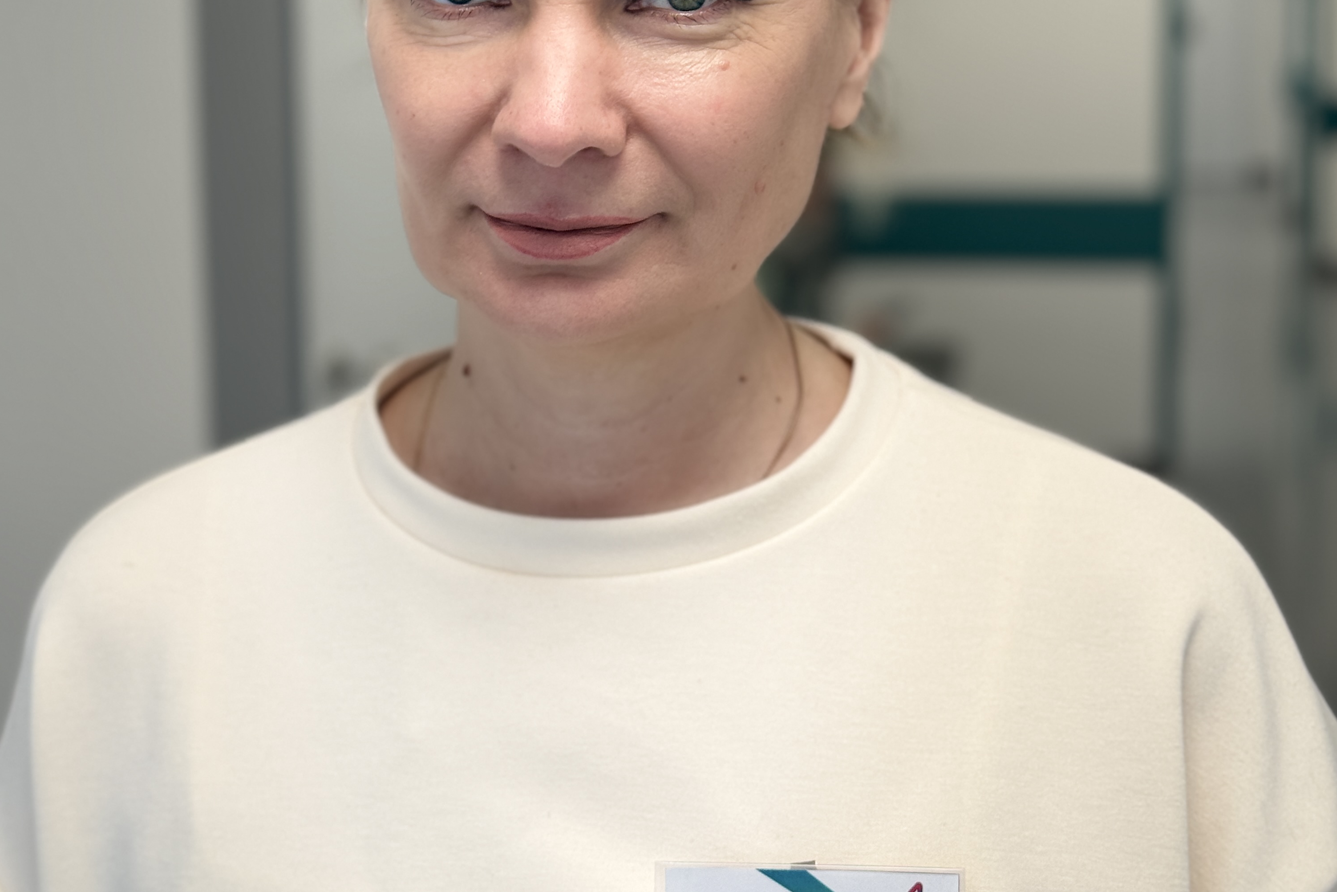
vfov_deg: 20.2
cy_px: 243
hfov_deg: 30.1
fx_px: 2488
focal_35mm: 67
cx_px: 668
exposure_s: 1/170
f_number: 1.78
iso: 100
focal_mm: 6.76
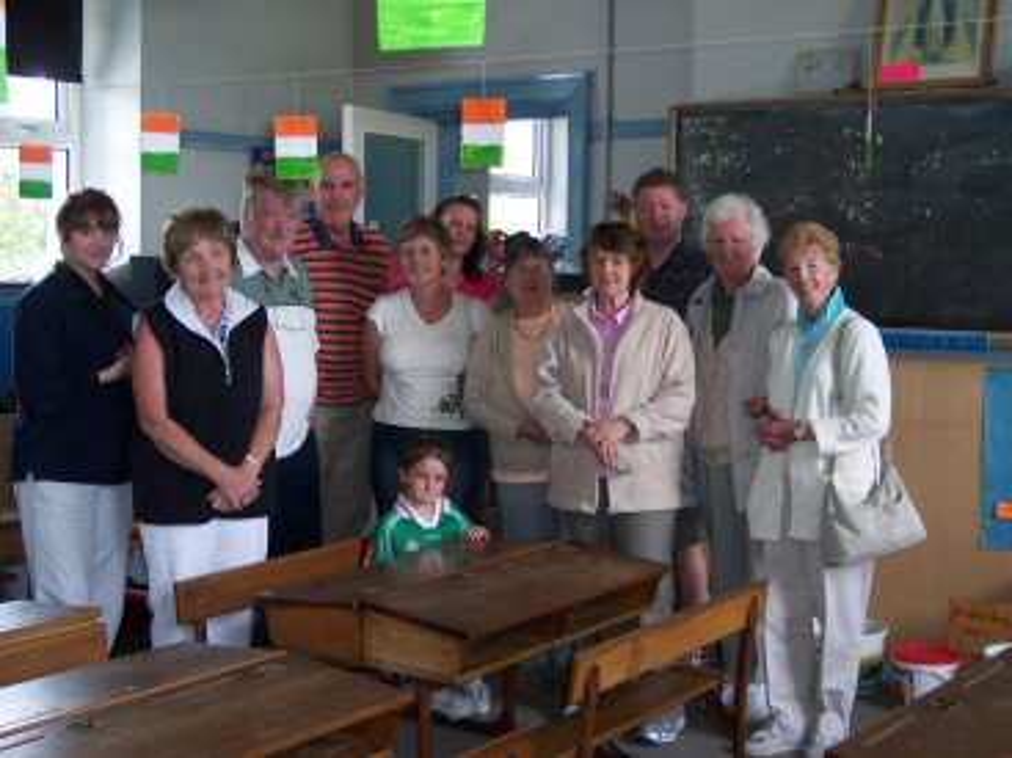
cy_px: 379
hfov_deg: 37.5
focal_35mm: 51
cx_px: 506
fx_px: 1490
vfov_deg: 28.5
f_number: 3.4
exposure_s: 1/30
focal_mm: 10.7
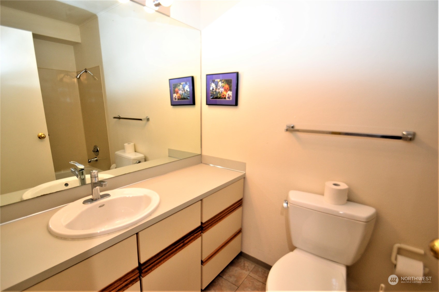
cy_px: 146
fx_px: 183
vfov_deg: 77.3
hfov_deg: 100.4
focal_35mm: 15
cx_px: 220
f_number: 3.5
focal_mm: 10
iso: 640
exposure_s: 1/60
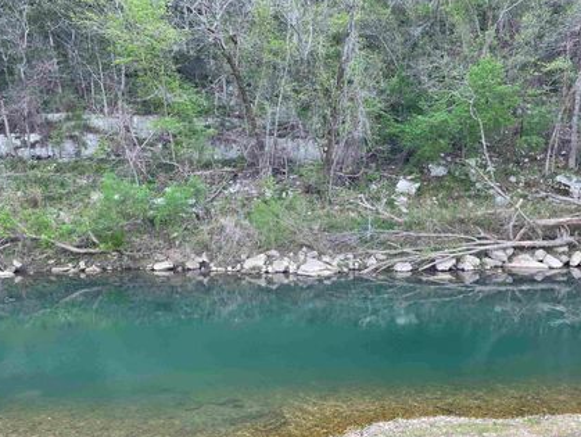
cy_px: 257
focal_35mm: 31
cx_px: 329
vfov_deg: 45.3
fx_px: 521
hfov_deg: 58.1
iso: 32
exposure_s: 1/330
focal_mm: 4.2
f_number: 1.6
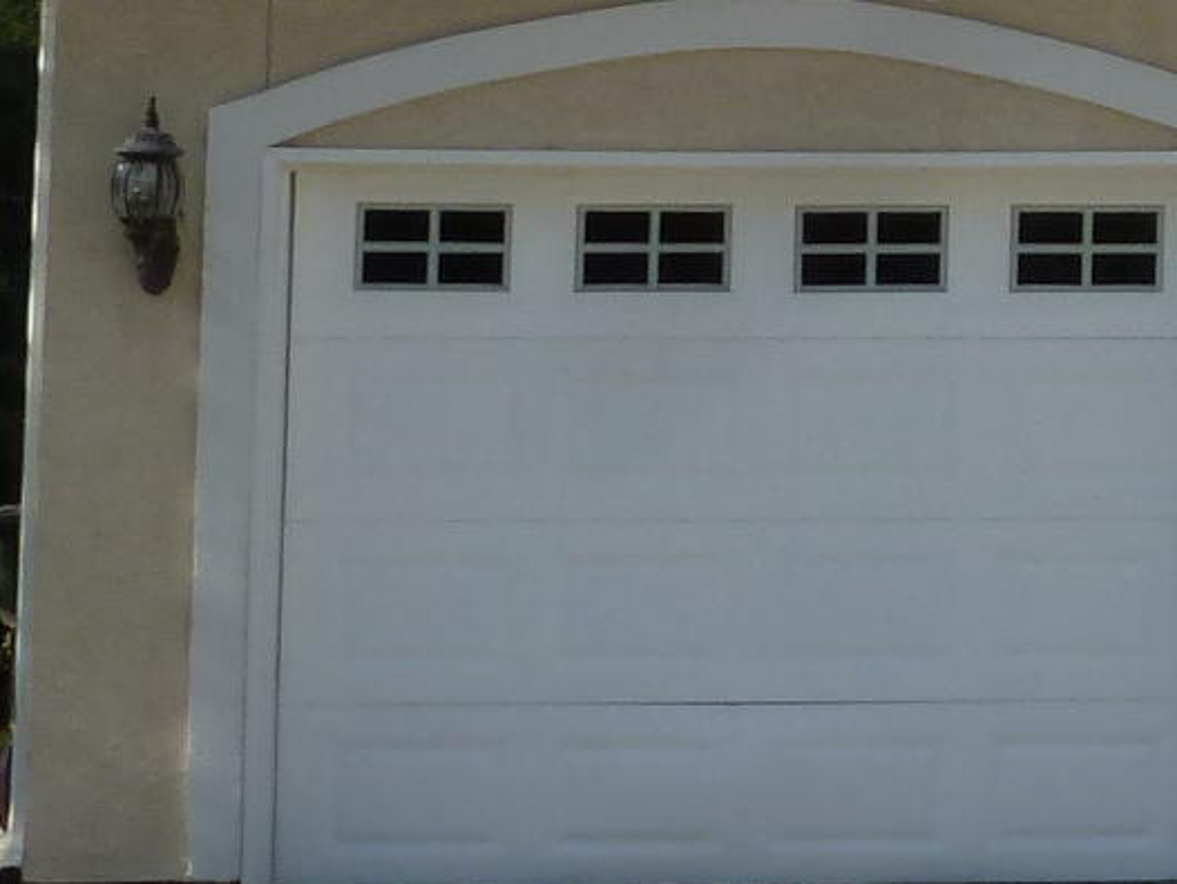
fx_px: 6771
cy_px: -500
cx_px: 2678
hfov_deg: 9.1
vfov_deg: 7.3
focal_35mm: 199
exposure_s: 1/500
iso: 100
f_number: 5
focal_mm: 7.4
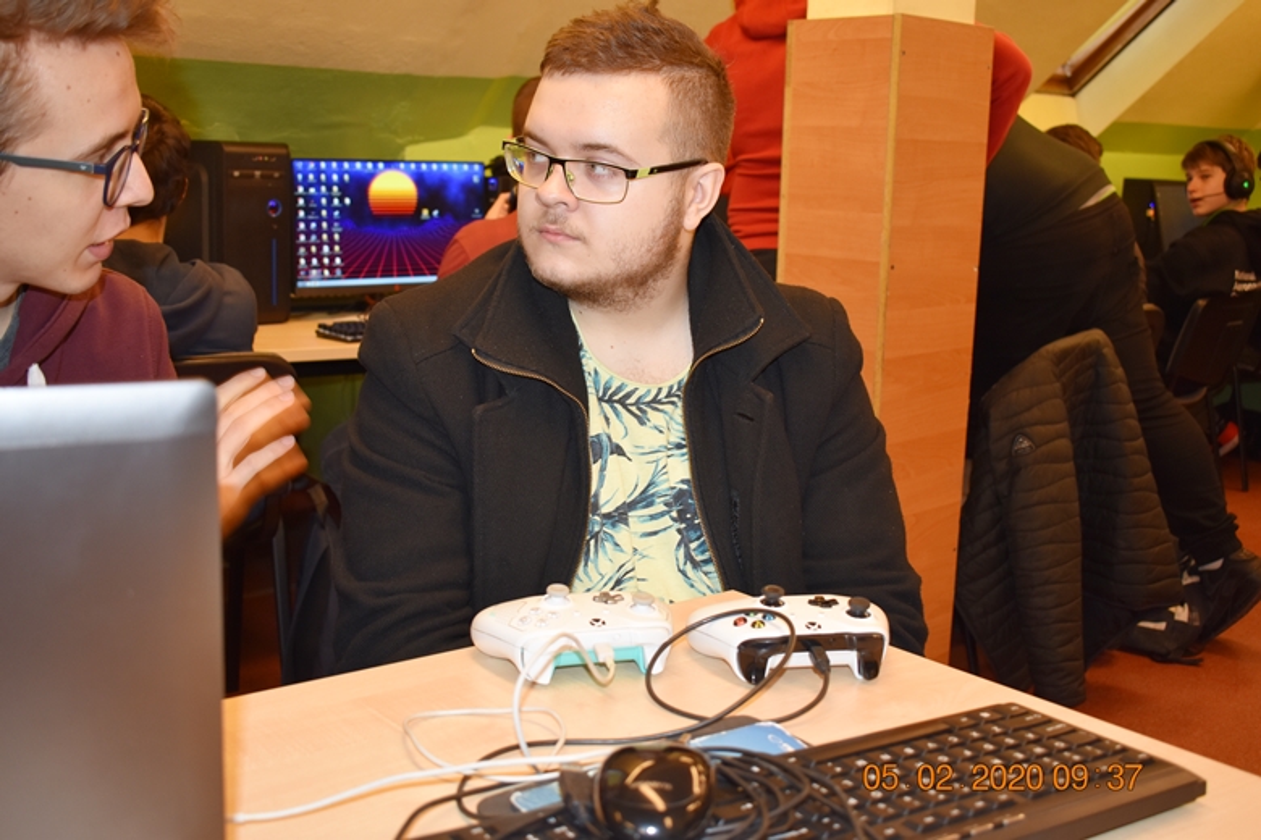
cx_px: 630
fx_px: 1313
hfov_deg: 51.3
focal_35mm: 38
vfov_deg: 35.5
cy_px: 420
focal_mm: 25
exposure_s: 1/60
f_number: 4
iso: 500
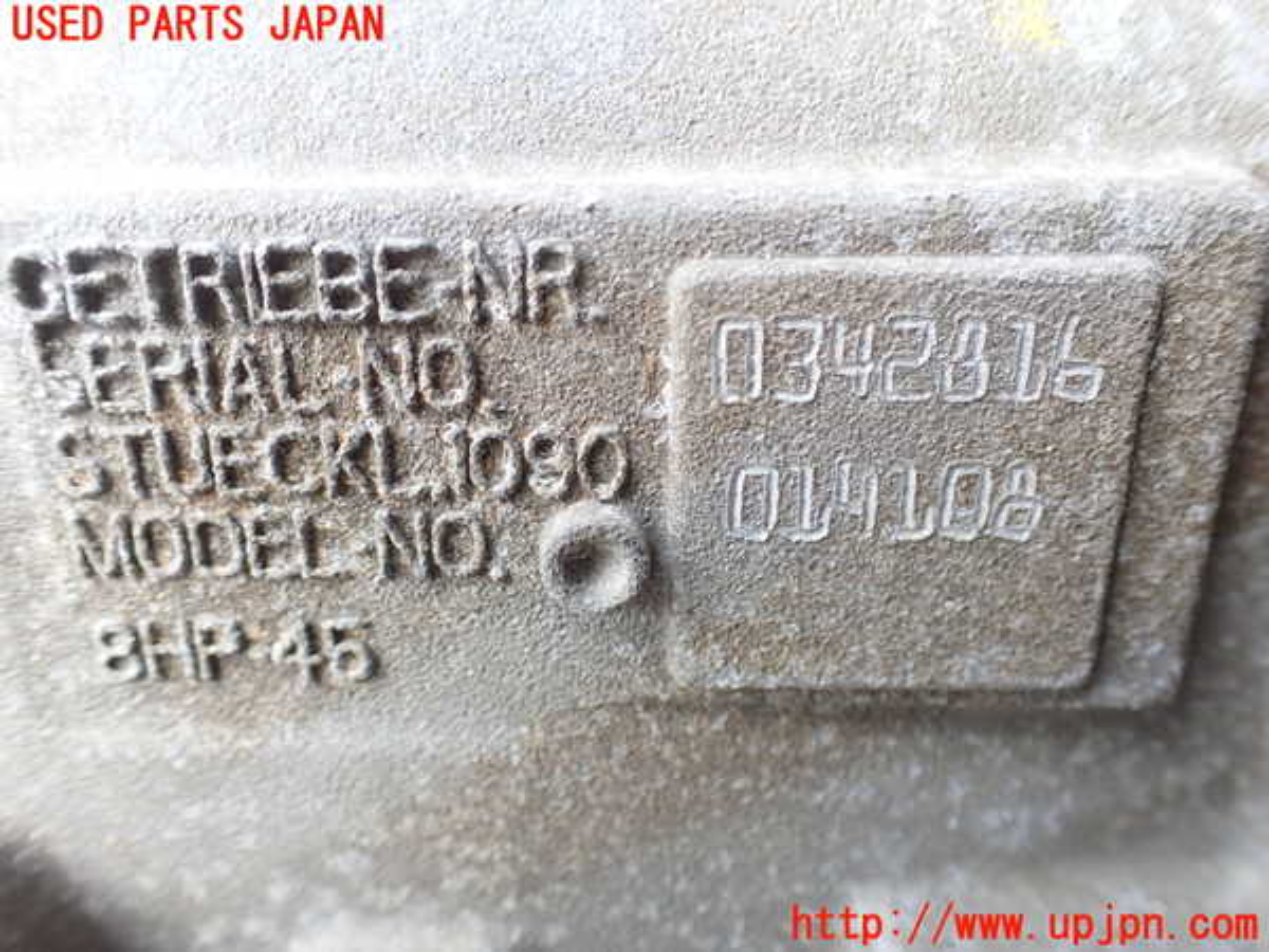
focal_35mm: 30
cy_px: 476
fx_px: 1100
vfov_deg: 46.8
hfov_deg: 60.0
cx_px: 634
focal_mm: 5.4
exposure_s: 1/125
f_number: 2.3
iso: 160
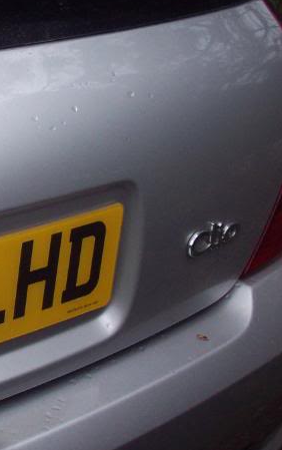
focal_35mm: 89
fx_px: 1094
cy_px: 178
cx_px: -149
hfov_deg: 13.7
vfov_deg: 23.3
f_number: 2.8
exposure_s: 1/573
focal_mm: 6.2
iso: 80
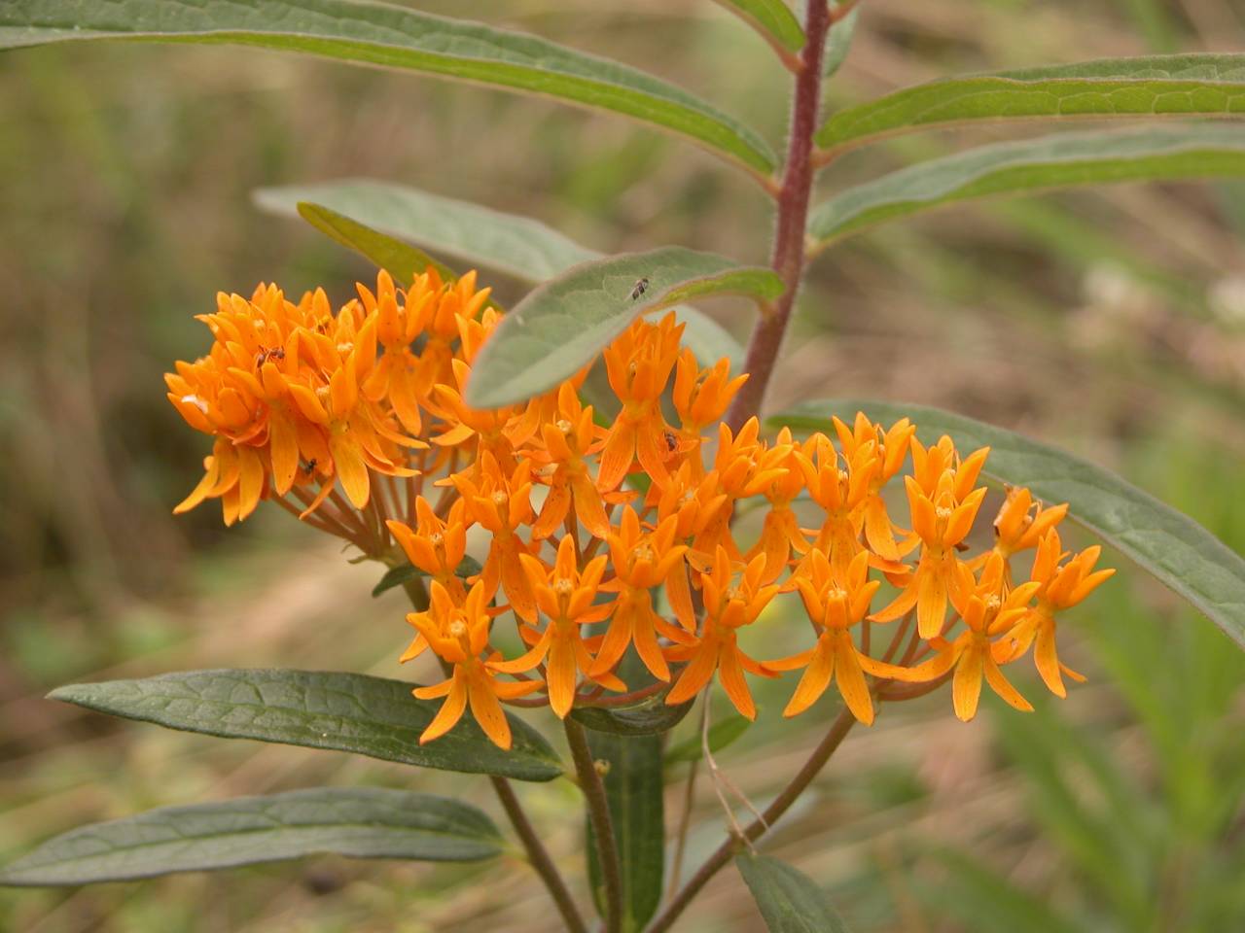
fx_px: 4496
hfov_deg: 15.8
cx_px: 622
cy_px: 466
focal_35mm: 125
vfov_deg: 11.9
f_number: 3.8
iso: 100
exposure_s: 1/527
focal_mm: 31.9
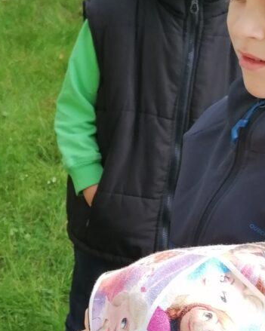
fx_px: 941
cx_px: -97
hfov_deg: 15.2
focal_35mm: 96
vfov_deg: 19.9
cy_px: 202
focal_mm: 4.75
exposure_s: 1/261
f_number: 1.8
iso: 50
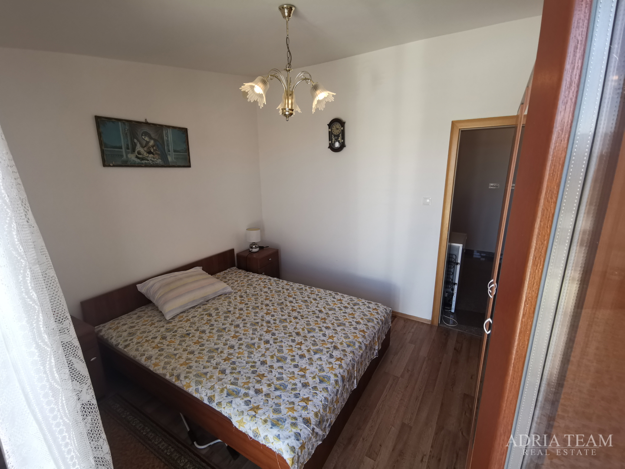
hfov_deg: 94.5
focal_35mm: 16
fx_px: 289
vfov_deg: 78.1
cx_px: 312
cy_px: 234
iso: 100
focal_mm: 2.35
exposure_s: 1/100
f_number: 2.2
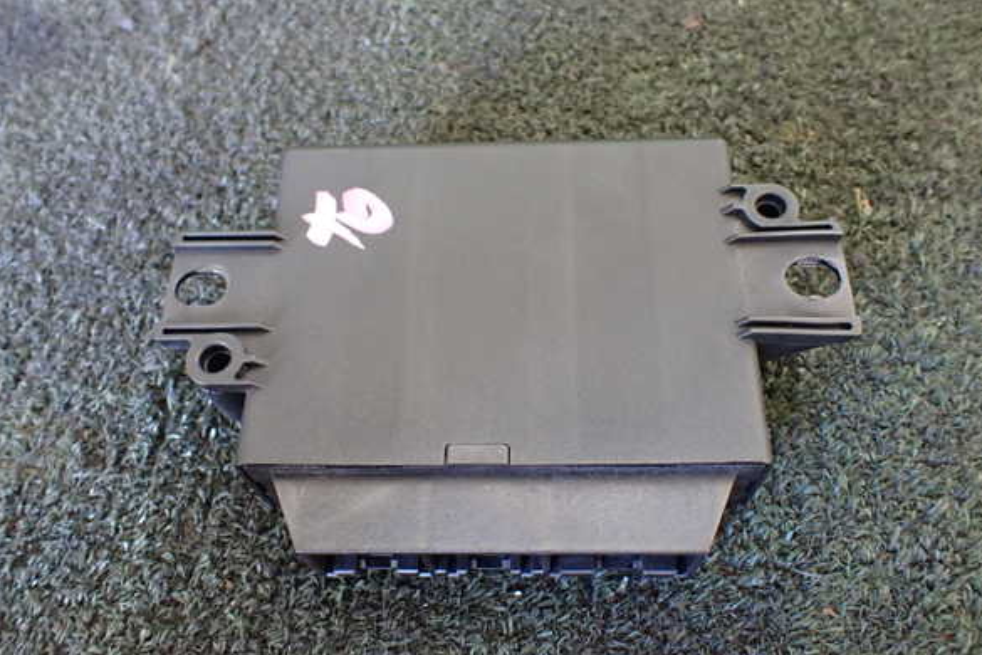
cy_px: 322
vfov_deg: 41.1
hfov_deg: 58.7
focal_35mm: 32
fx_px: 873
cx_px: 490
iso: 800
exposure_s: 1/40
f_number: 2.3
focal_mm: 5.4
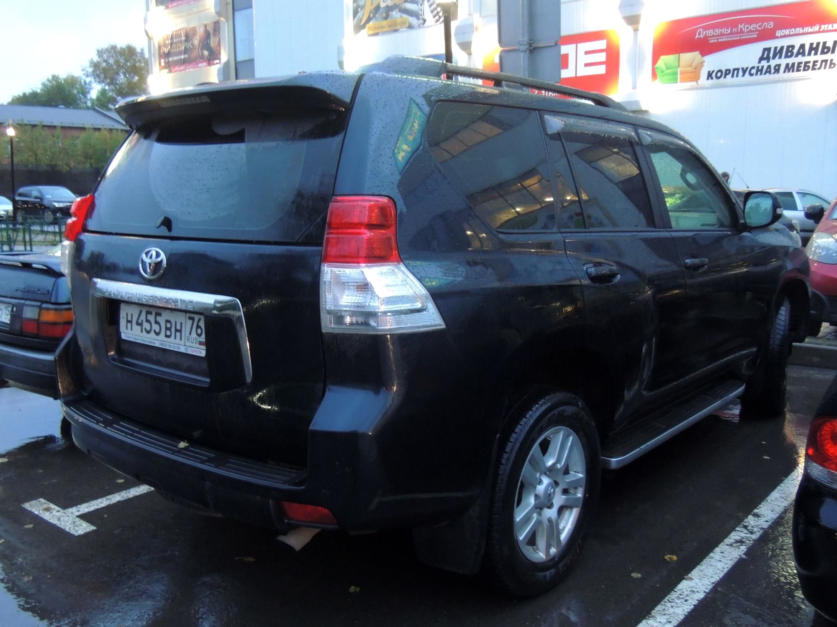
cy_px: 314
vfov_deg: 46.8
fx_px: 725
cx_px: 418
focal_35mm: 30
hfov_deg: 60.0
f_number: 3.1
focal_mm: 5.3
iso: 560
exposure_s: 1/8
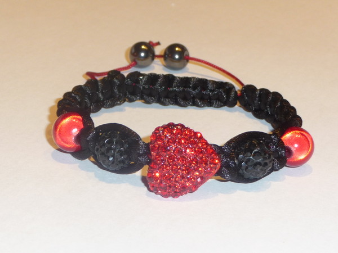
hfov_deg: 17.6
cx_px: 169
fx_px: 1094
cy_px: 126
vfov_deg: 13.2
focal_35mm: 112
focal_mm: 11.3
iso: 100
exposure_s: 1/30
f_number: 4.5
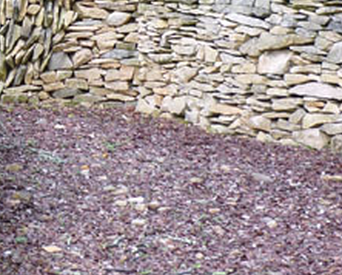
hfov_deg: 15.9
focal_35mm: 116
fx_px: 1175
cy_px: 19
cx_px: -71
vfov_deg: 13.2
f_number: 2.8
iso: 80
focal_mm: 5.5
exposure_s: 1/30
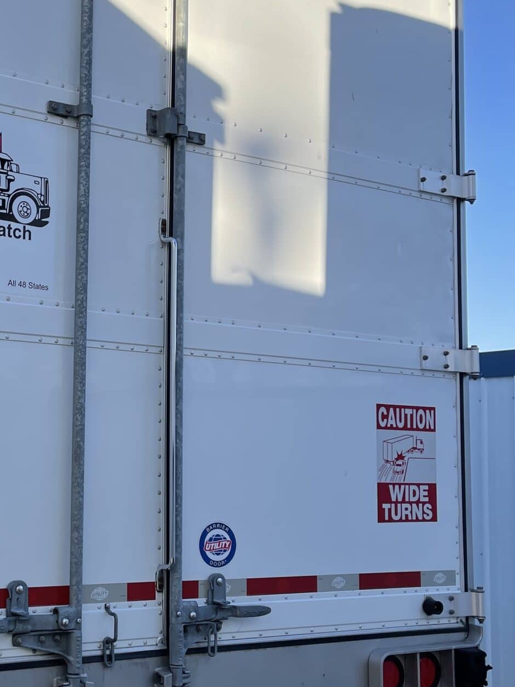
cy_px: 344
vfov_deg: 36.2
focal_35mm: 53
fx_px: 1051
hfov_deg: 26.5
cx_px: 36
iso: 32
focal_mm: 5.1
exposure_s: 1/1883
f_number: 1.6
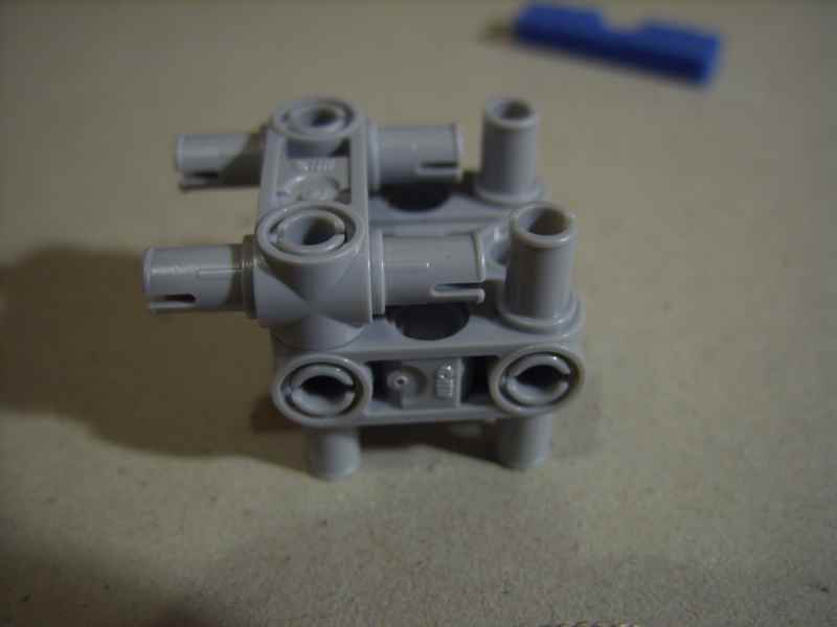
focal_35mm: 38
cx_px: 418
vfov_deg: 37.7
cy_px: 314
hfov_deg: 49.0
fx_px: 919
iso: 100
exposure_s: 1/3
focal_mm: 7.8
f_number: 2.8
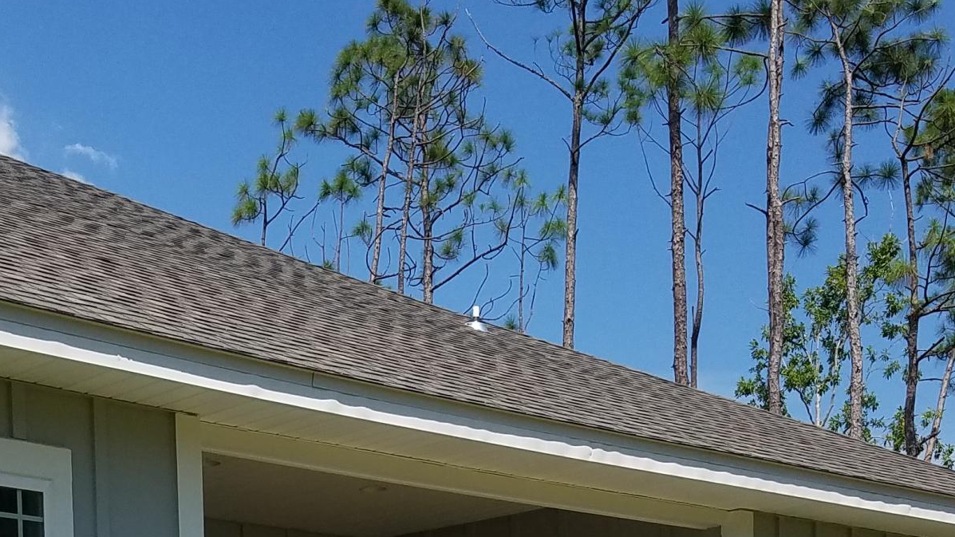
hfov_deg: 29.5
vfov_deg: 15.9
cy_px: 748
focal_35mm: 71
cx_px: 311
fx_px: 1798
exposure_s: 1/4208
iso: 50
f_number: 1.7
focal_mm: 4.2
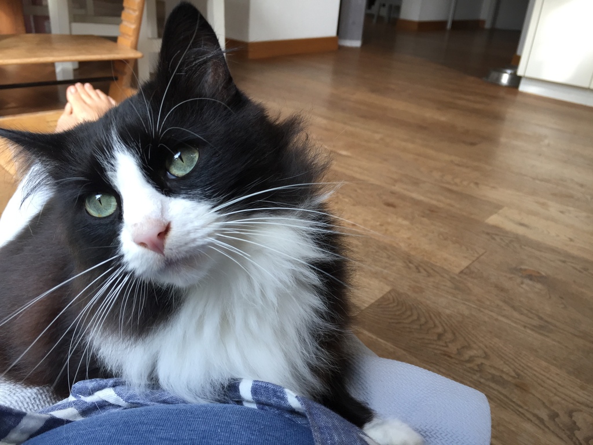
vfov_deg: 48.2
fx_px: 497
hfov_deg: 61.7
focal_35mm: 29
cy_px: 222
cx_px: 296
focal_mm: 4.15
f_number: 2.2
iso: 50
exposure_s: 1/100
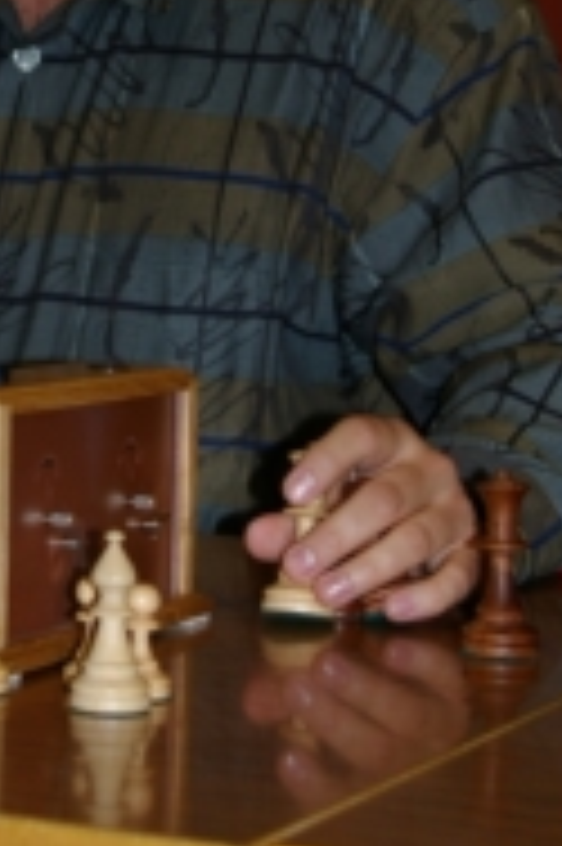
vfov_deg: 16.1
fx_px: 2962
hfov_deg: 10.8
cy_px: 162
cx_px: 99
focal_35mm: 126
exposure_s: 1/45
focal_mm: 33
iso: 200
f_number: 4
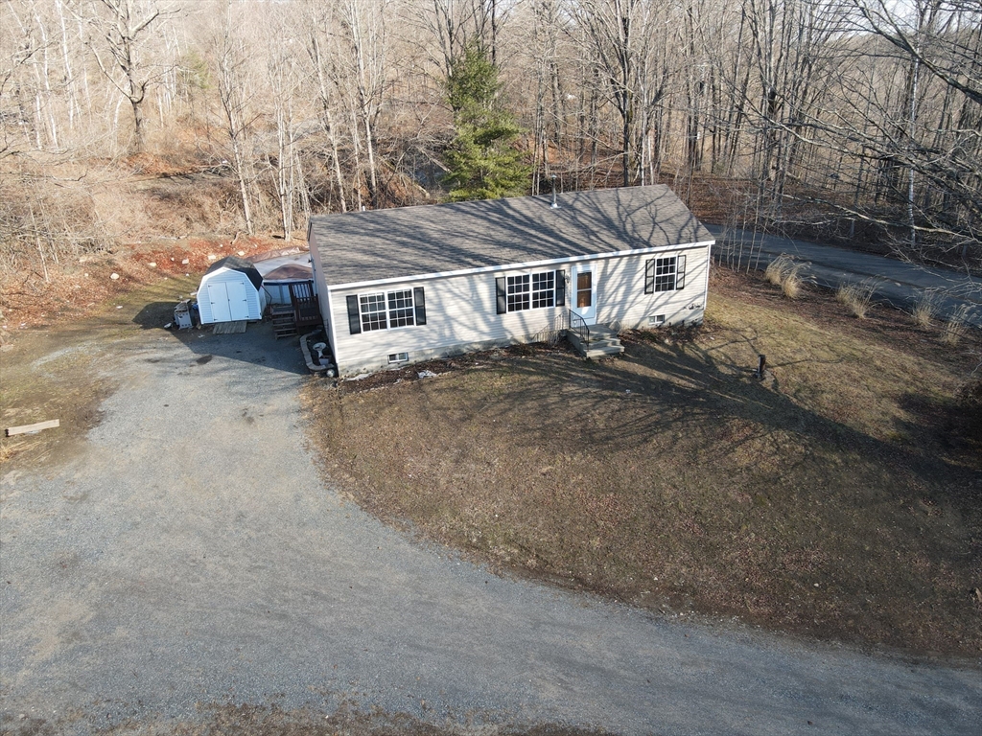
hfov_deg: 71.6
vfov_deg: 56.8
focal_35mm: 24
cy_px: 368
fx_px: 681
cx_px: 491
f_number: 2.8
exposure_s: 1/125
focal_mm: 4.5
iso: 100
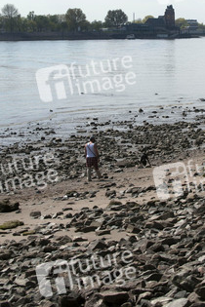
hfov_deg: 15.4
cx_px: 115
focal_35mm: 89
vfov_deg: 22.8
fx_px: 760
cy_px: 128
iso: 250
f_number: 5
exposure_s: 1/4000
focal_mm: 70
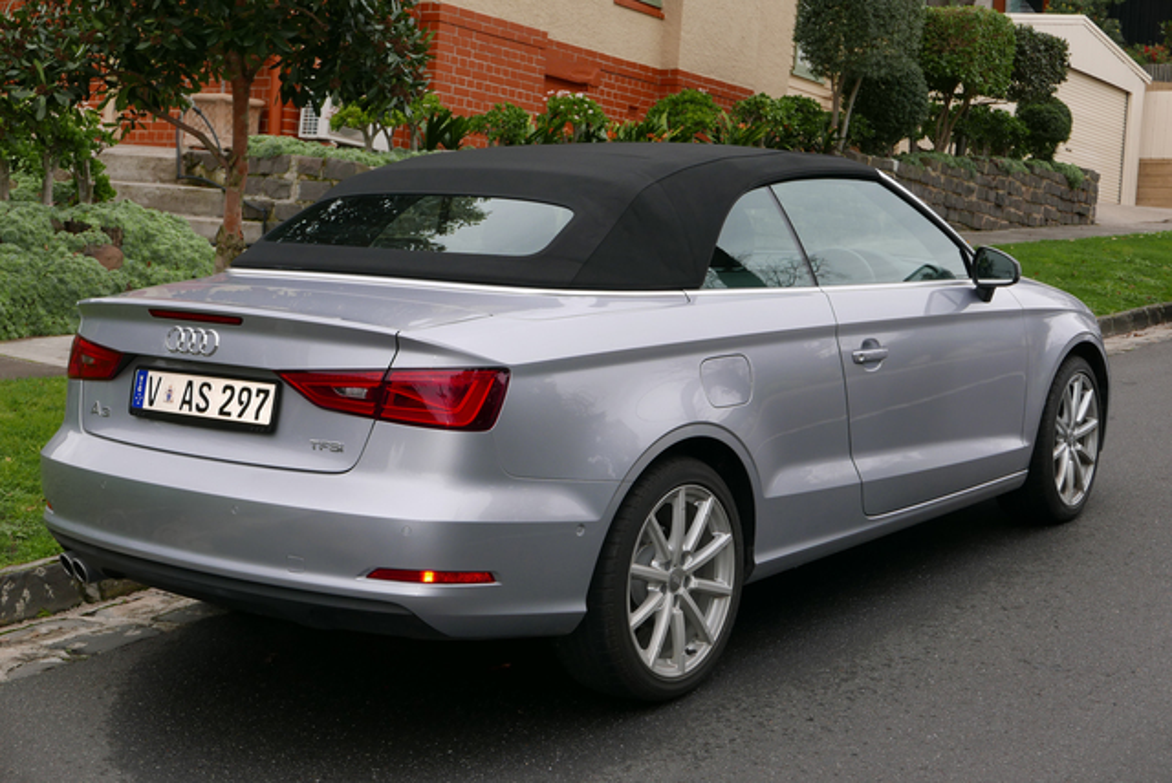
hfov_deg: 35.6
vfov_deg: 24.2
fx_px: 1825
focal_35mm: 56
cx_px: 586
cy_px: 392
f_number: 5.6
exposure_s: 1/200
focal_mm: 25.4
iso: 200
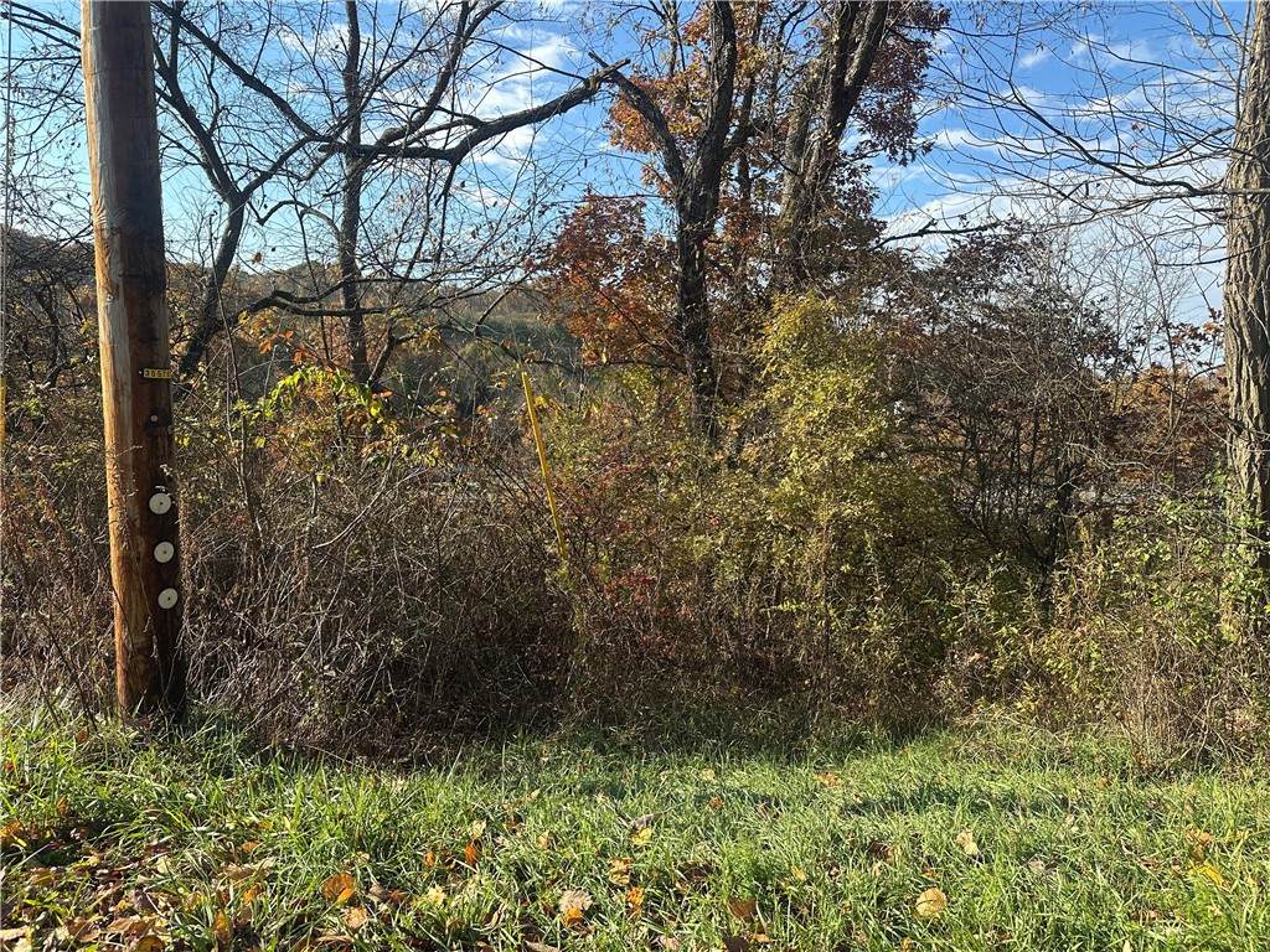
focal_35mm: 24
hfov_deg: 71.6
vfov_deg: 56.8
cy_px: 476
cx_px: 635
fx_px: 881
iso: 80
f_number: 1.78
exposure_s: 1/1562
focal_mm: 6.86
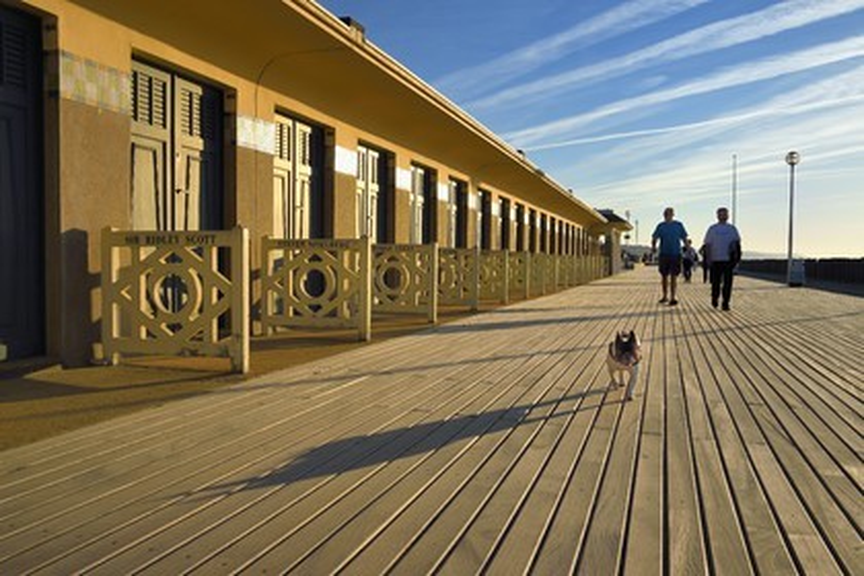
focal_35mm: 32
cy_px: 288
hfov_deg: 58.7
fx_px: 768
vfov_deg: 41.1
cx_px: 432
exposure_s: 1/250
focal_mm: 32
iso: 200
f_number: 11
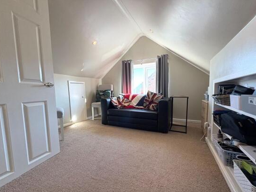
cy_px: 102
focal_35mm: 15
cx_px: 131
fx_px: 111
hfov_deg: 98.2
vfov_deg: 81.7
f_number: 2.2
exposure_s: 1/100
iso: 160
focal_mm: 2.22
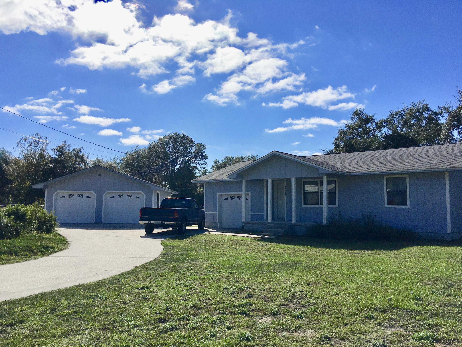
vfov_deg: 48.2
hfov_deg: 61.7
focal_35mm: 29
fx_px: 387
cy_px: 174
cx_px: 231
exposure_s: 1/4049
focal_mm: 4.15
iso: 25
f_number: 2.2
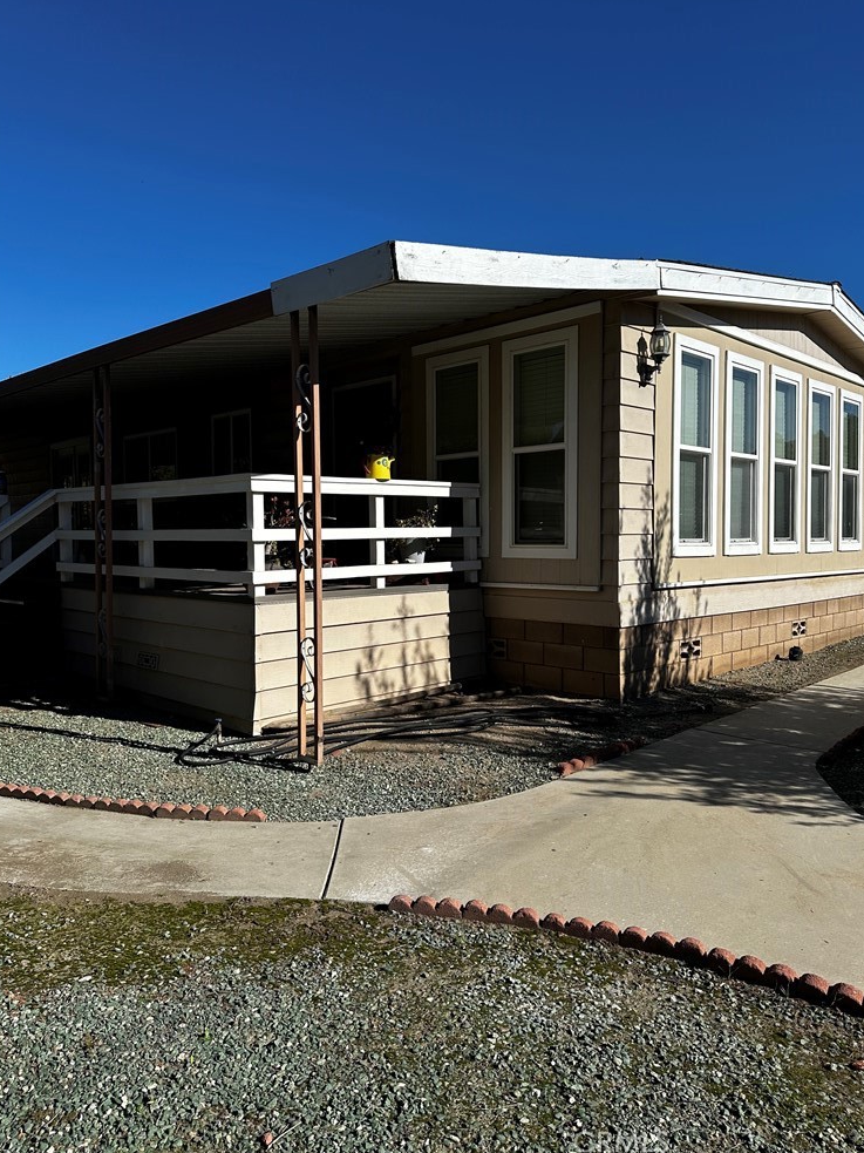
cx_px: 440
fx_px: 832
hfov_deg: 54.9
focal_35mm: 25
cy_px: 558
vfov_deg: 69.4
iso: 80
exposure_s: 1/6211
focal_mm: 6.86
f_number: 1.78
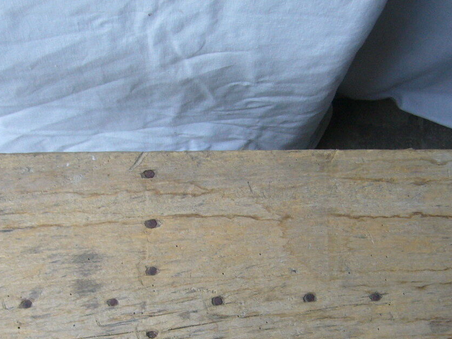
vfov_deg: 21.5
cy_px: 300
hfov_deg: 29.0
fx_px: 875
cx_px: 203
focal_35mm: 67
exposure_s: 1/15
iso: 100
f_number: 2.8
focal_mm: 5.8
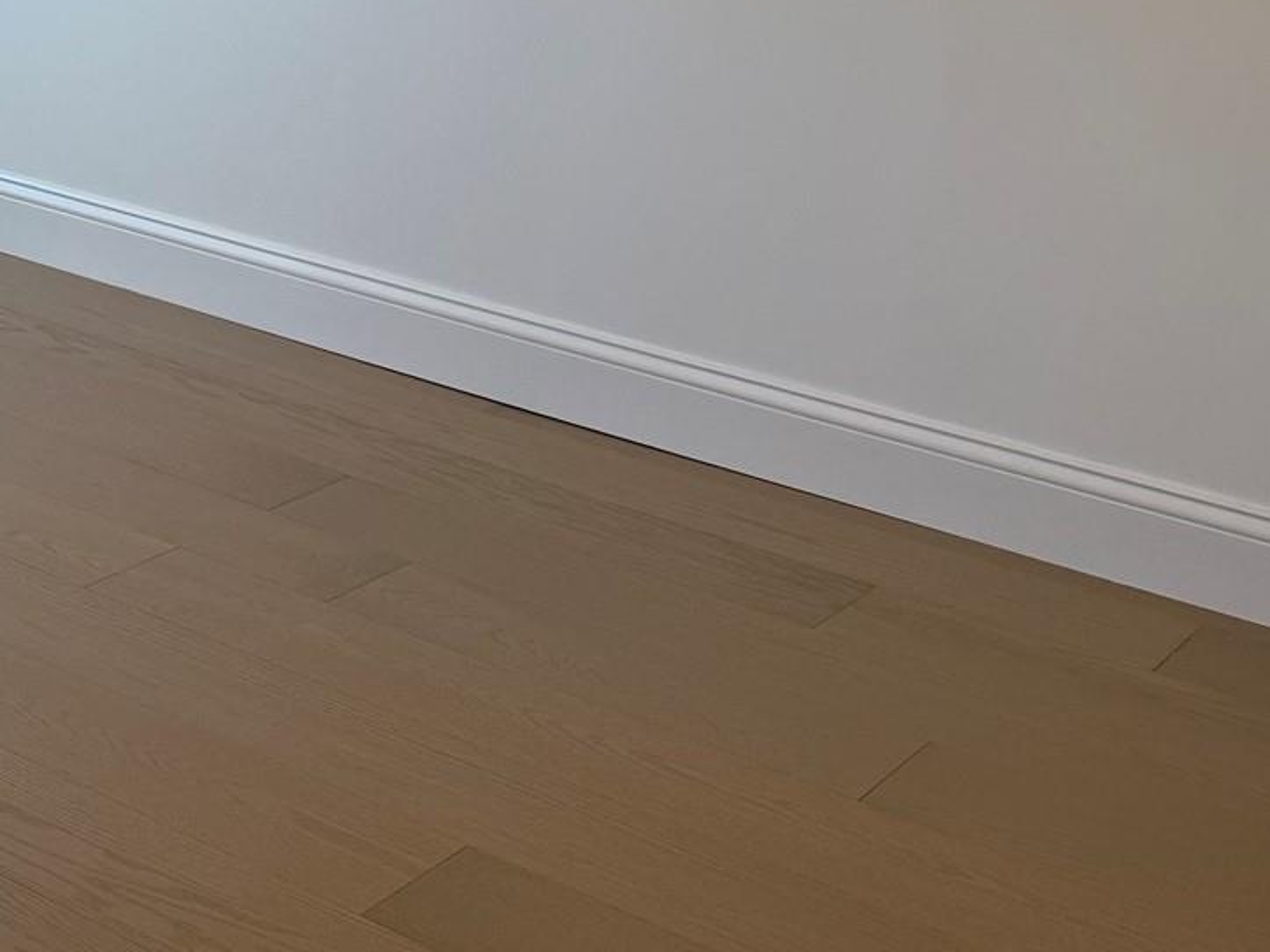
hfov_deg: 25.5
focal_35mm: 68
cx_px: -267
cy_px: -102
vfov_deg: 20.6
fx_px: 2494
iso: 100
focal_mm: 6.76
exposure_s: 1/243
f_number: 1.78
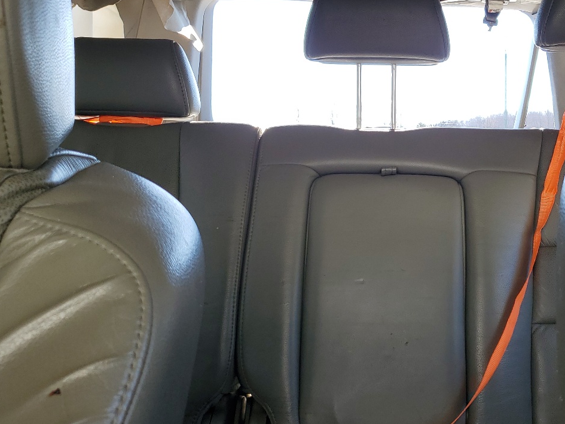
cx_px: 394
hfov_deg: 42.1
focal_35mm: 44
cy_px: 220
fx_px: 718
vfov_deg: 32.9
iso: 50
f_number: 1.5
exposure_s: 1/303
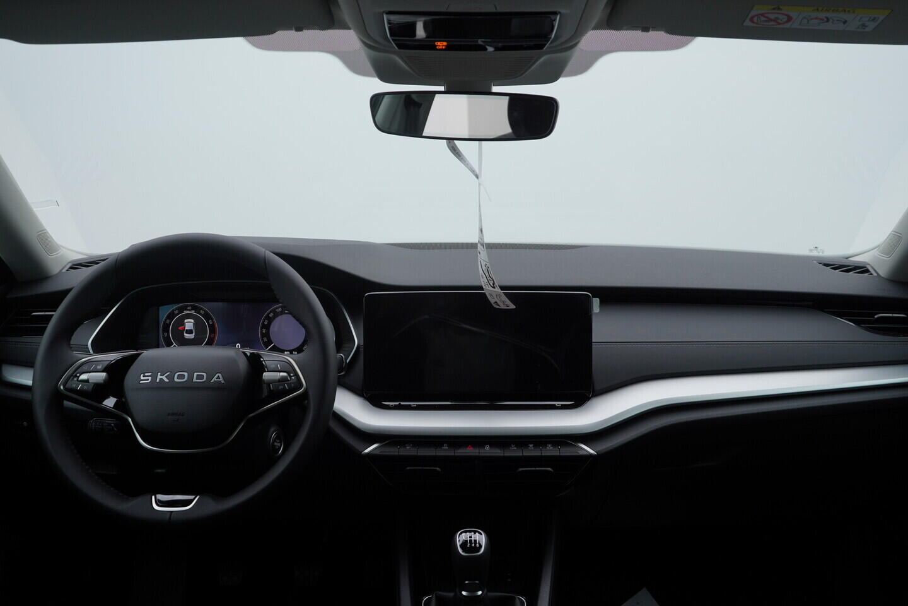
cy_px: 303
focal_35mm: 36
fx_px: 908
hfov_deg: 53.1
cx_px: 454
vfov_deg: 36.9
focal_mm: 24
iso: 125
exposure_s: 1/80
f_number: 4
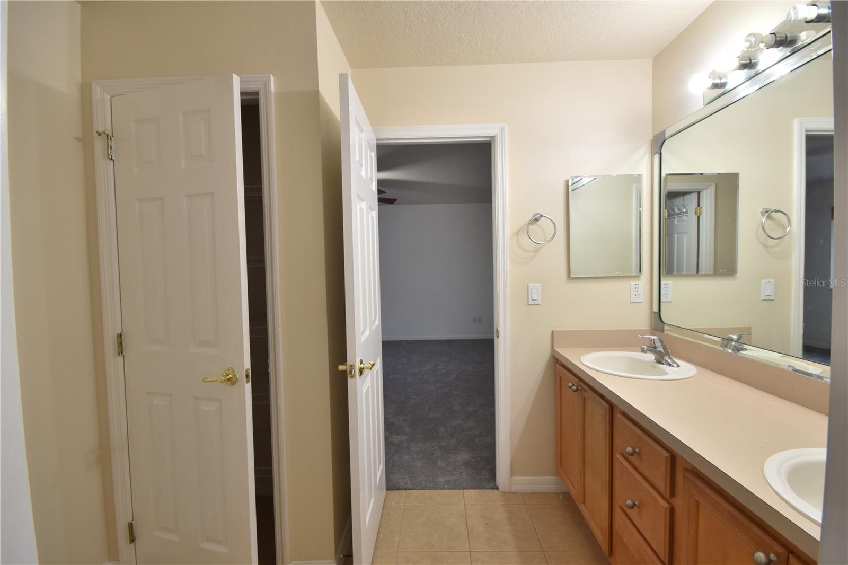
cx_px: 424
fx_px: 353
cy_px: 282
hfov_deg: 100.4
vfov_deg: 77.3
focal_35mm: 15
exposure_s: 1/15
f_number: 10
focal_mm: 10
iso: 320
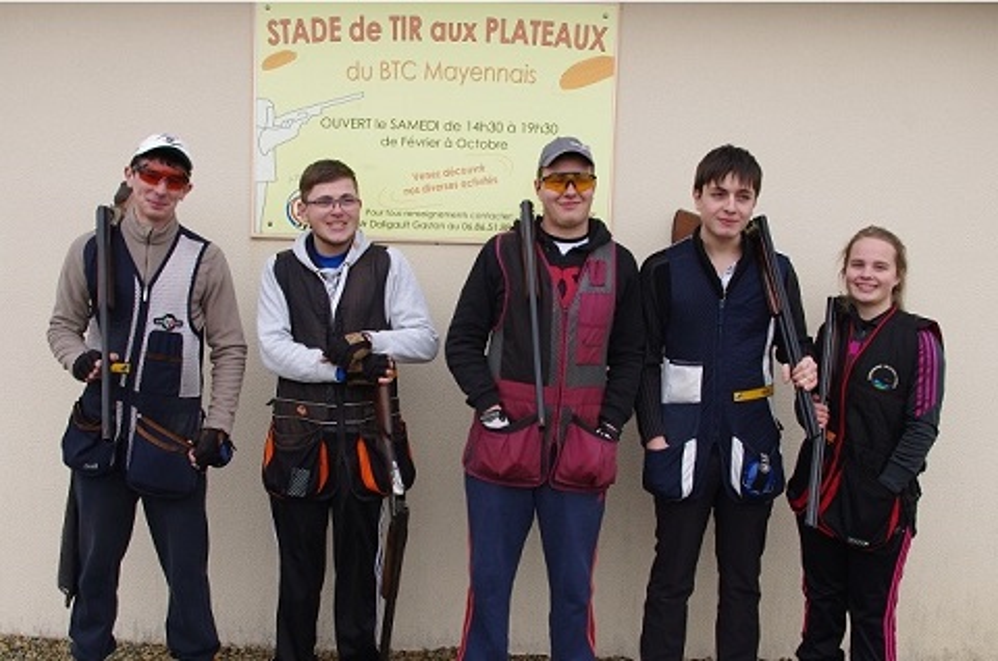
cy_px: 330
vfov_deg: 38.7
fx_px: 941
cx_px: 499
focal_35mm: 34
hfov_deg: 55.9
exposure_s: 1/250
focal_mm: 23.13
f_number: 6.3
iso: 400
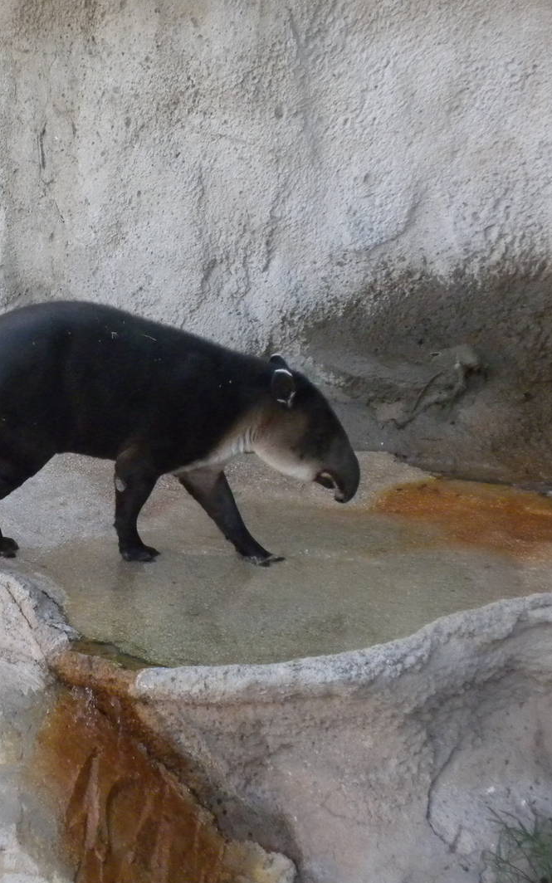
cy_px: 463
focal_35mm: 59
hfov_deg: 21.4
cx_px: 25
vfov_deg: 34.5
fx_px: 1420
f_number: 3.5
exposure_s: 1/336
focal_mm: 6.6
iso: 400
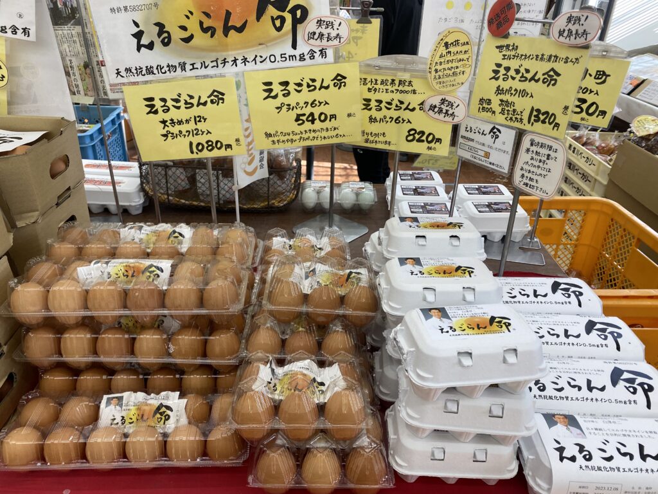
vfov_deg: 53.1
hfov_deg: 67.3
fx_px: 494
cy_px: 247
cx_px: 329
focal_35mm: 26
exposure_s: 1/120
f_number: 1.8
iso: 80
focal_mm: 4.25
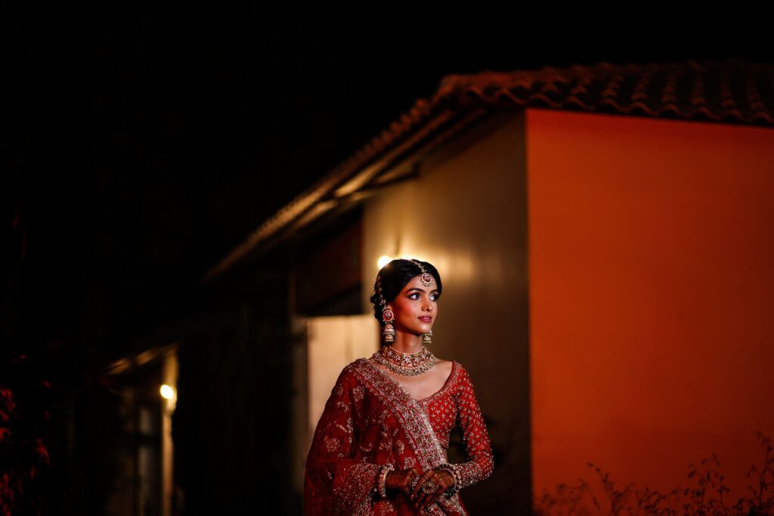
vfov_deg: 16.1
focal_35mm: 85
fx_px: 1828
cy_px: 258
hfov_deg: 23.9
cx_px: 387
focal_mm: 85
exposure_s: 1/125
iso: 640
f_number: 1.8
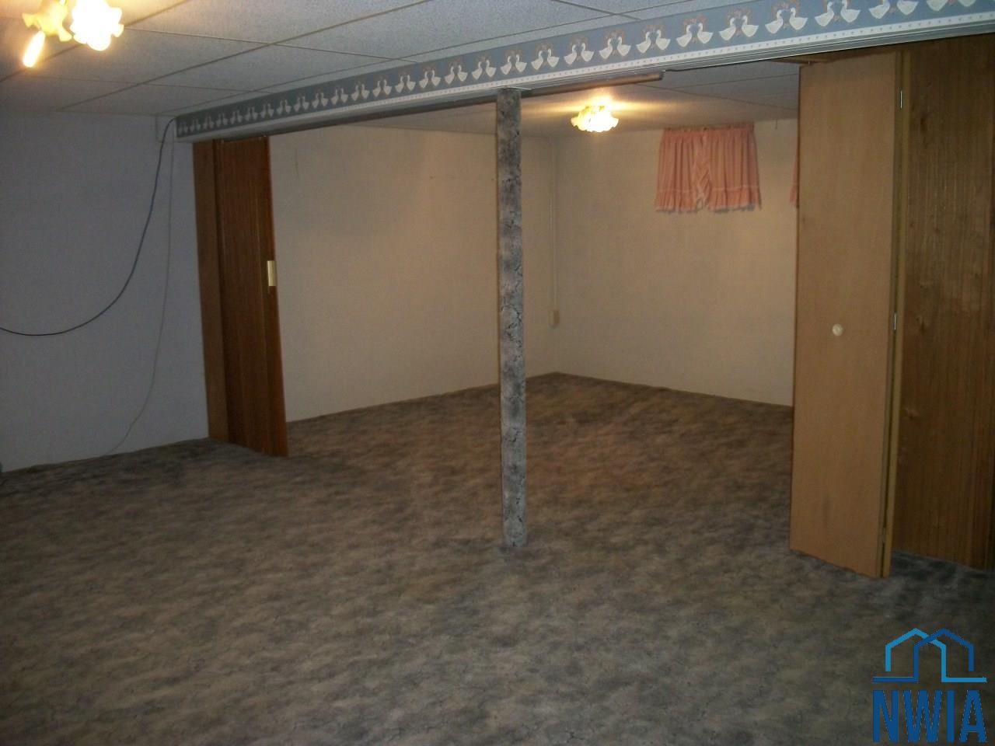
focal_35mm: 32
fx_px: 920
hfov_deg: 56.8
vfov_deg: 44.2
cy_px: 373
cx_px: 498
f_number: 2.9
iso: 250
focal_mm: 5.7
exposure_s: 1/30
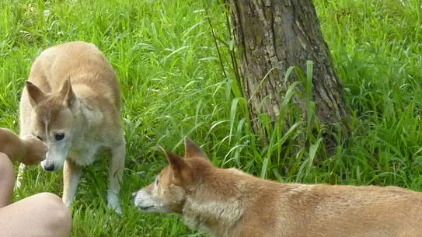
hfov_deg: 7.5
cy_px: 140
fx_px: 3233
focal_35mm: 289
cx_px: 261
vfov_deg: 4.2
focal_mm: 14.7
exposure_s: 1/250
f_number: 4.3
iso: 400
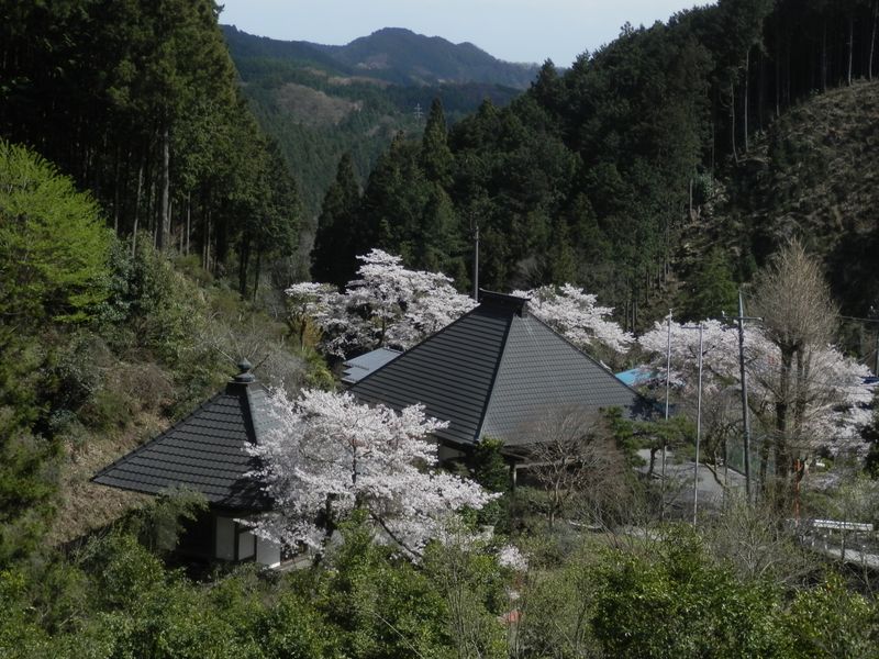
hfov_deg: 26.7
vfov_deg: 20.2
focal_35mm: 73
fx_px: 1854
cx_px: 440
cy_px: 330
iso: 80
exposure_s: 1/640
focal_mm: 13.1
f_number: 4.5
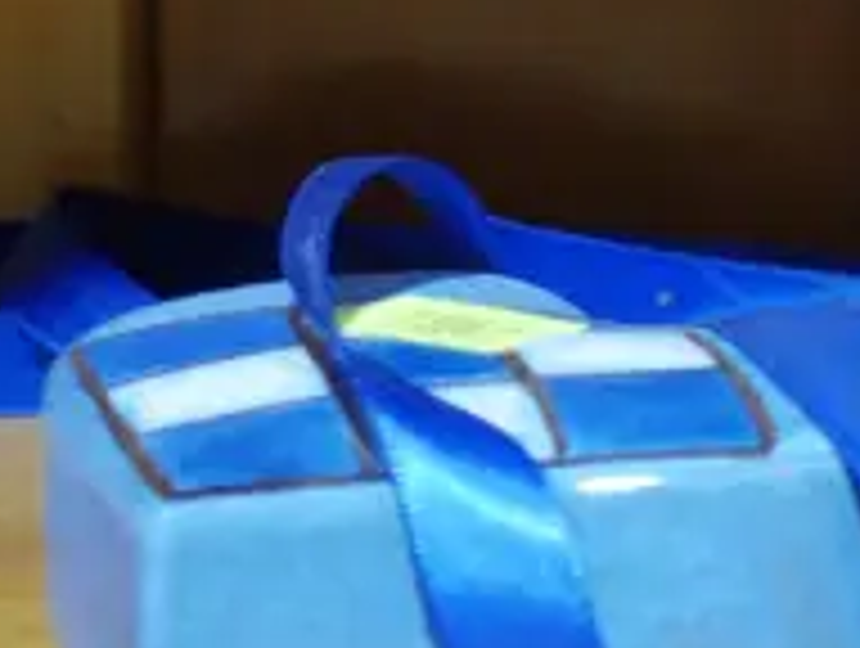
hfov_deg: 11.3
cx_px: 1945
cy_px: -196
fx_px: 3734
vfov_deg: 9.7
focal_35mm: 150
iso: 1000
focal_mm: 14
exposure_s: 1/60
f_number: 3.5
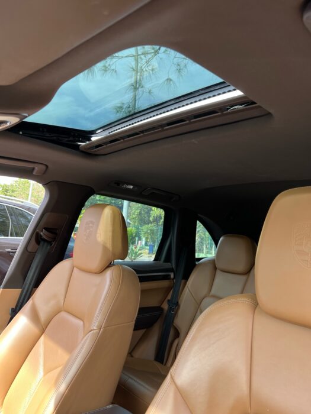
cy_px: 207
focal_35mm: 26
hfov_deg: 53.1
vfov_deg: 67.3
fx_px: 311
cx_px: 156
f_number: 1.5
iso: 32
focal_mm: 5.7
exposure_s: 1/133
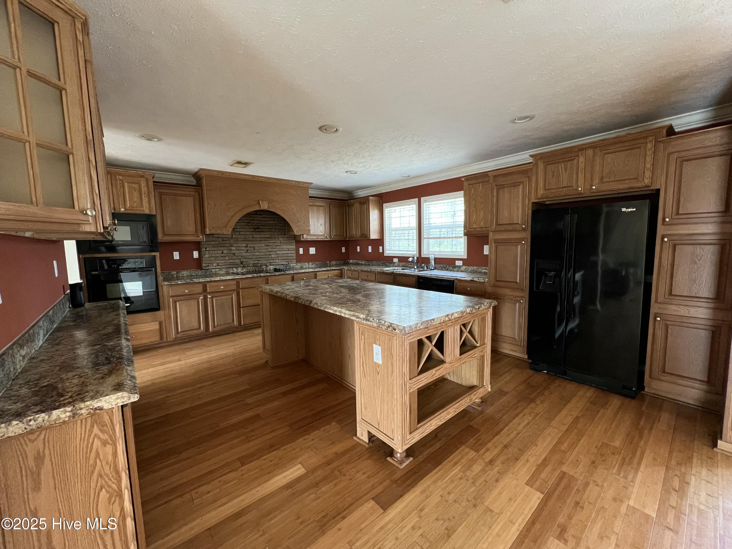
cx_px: 366
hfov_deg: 106.2
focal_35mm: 13
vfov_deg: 89.9
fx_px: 275
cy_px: 274
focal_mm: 1.57
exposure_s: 1/60
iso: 320
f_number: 1.8
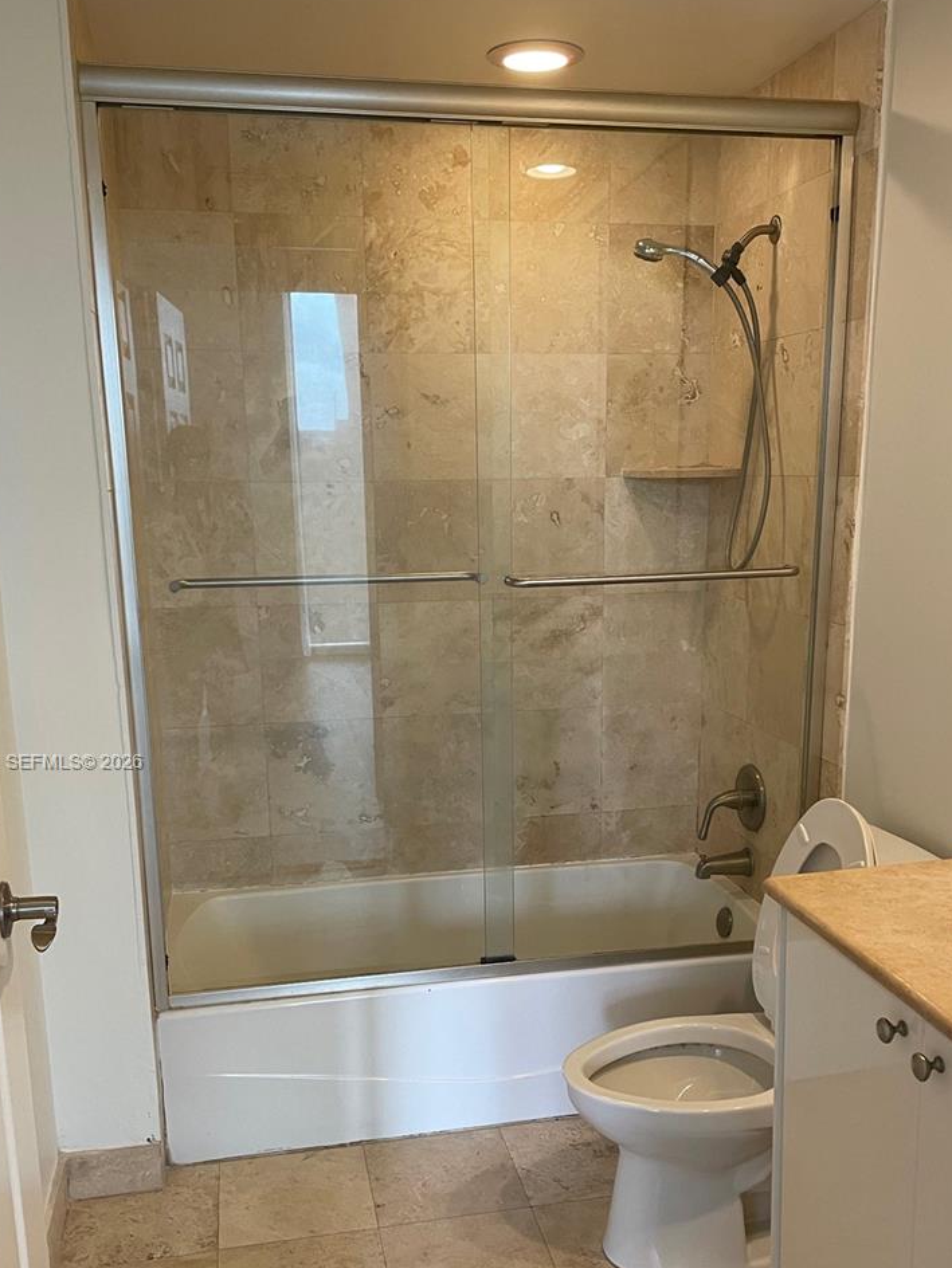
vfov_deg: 54.9
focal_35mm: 33
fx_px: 1210
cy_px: 763
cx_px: 498
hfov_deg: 42.9
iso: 125
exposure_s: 1/60
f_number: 1.6
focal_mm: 4.2
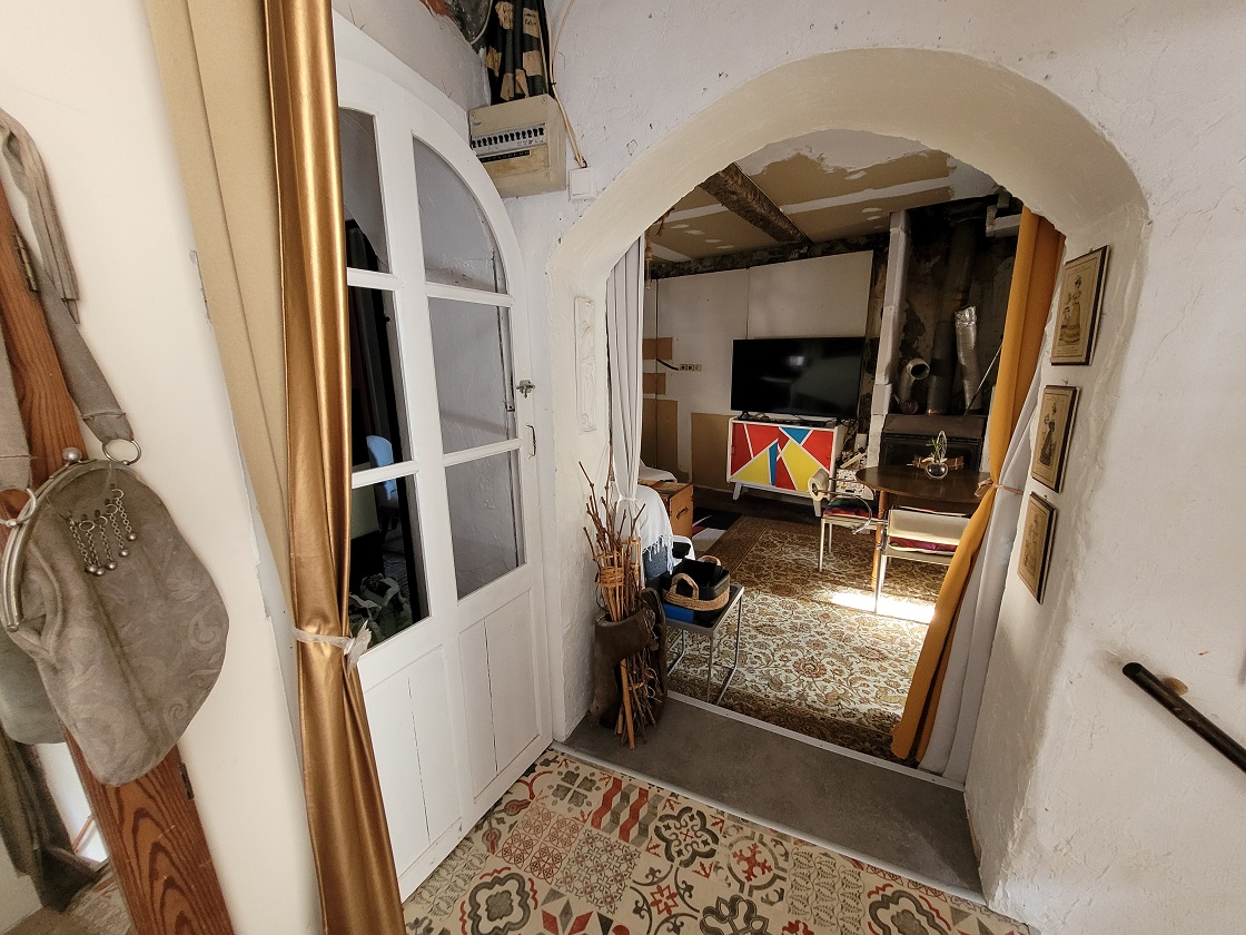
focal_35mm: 13
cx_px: 623
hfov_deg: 106.2
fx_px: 468
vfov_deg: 89.9
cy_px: 468
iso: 320
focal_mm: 1.74
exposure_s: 1/33
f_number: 2.2
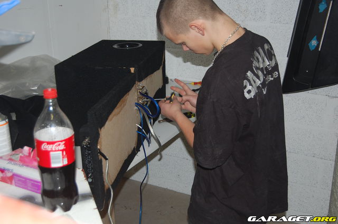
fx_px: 436
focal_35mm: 46
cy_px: 112
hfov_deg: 42.4
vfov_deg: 28.8
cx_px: 169
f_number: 4.5
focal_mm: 31
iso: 400
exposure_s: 1/60
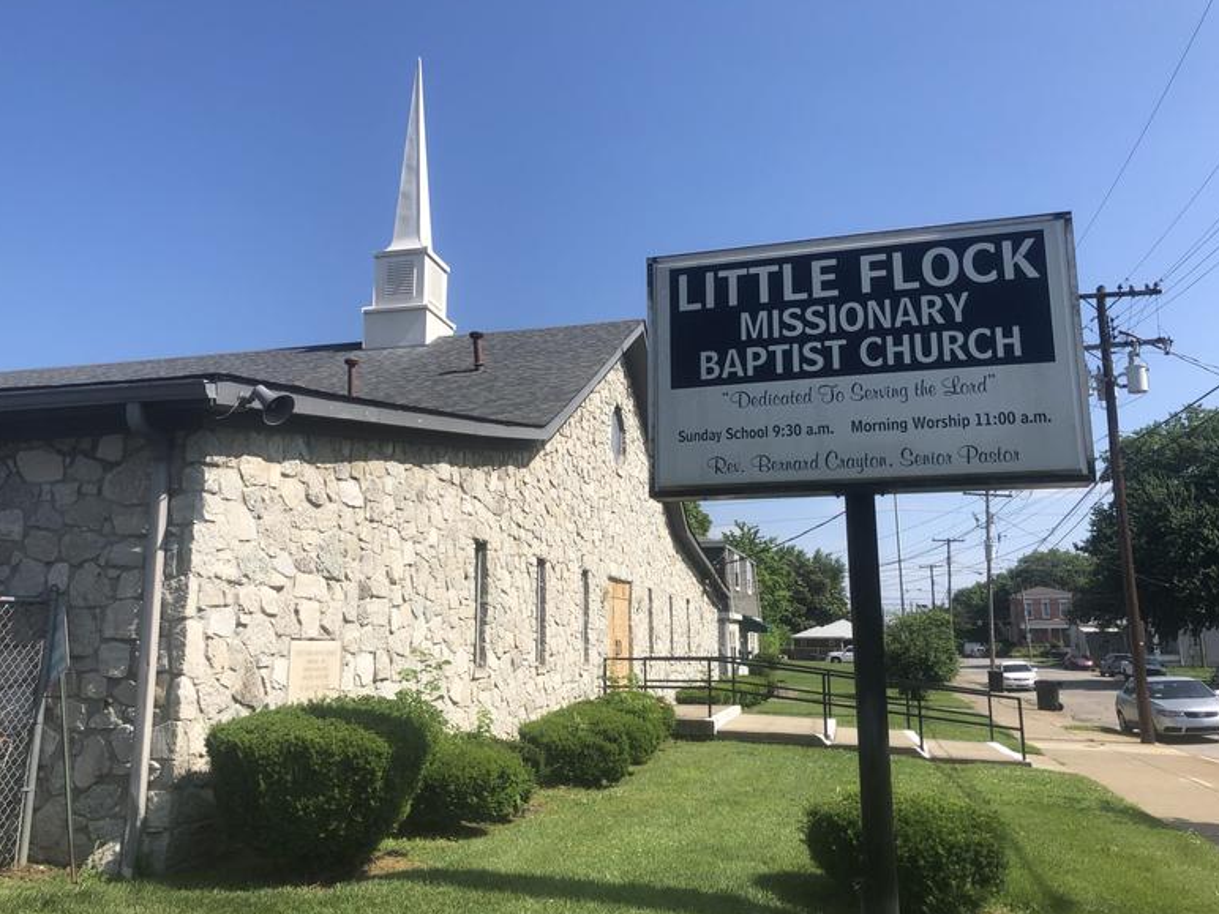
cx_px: 595
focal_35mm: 29
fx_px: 1021
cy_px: 458
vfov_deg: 48.2
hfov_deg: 61.7
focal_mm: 3.99
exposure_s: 1/2288
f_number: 1.8
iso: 20
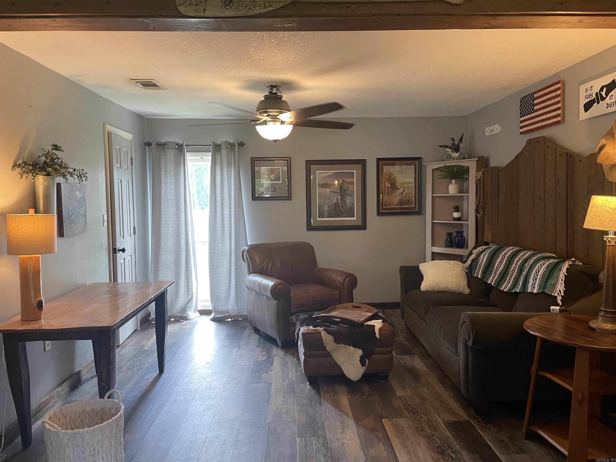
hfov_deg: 67.3
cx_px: 308
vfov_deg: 53.1
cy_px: 231
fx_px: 463
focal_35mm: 26
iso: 160
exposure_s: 1/60
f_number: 1.6
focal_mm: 4.2
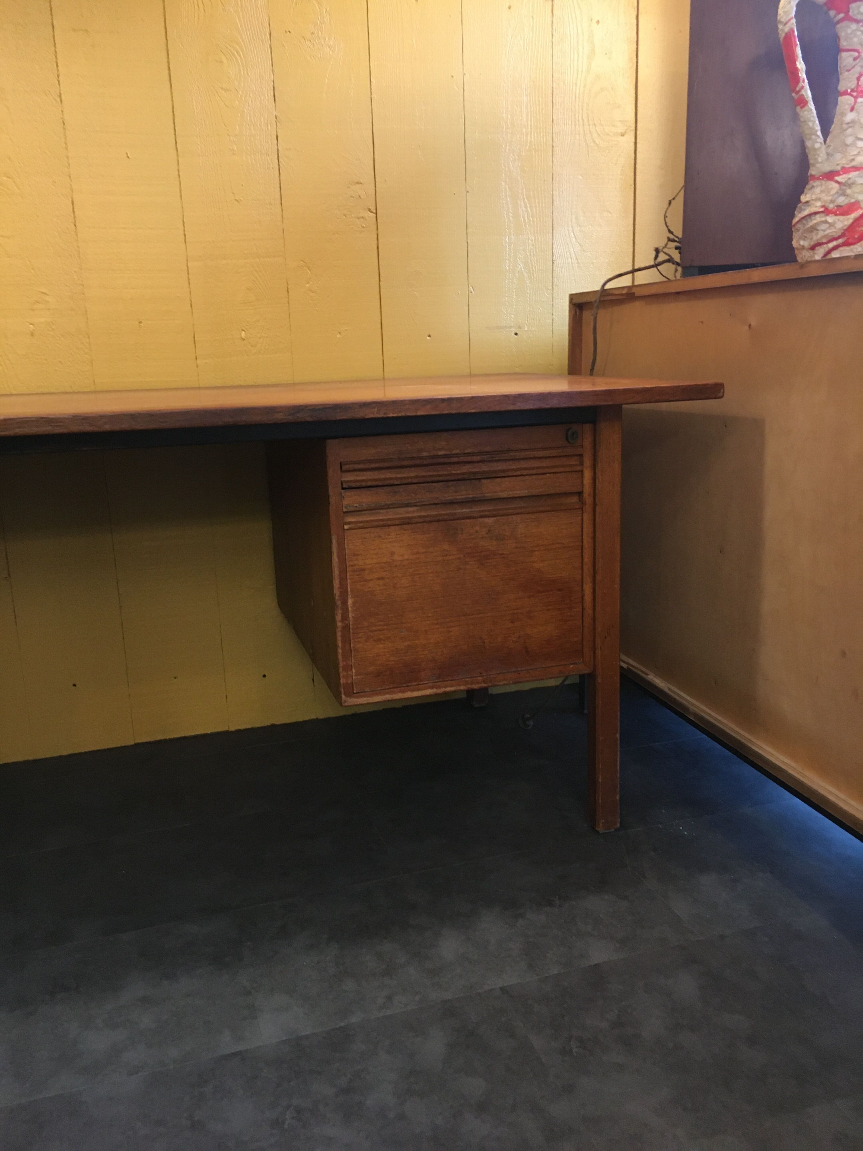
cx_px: 432
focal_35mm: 29
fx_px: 964
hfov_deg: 48.2
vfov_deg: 61.7
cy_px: 576
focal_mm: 4.15
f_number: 2.2
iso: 160
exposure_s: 1/33
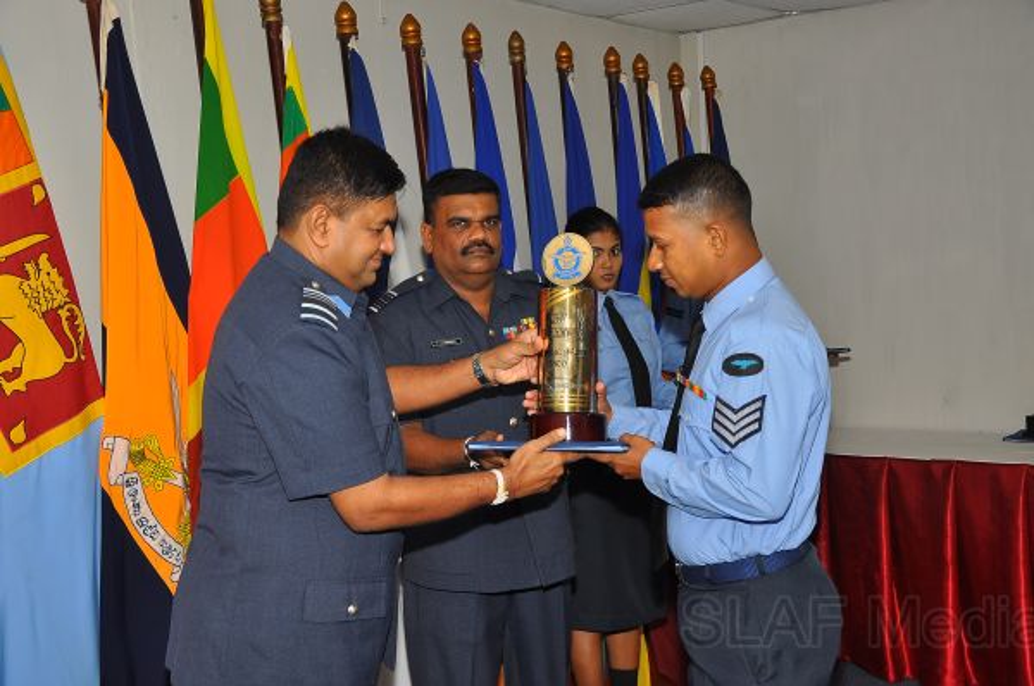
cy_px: 343
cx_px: 517
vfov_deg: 29.8
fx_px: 1290
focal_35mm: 45
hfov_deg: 43.7
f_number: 5.6
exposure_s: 1/60
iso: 250
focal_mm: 30
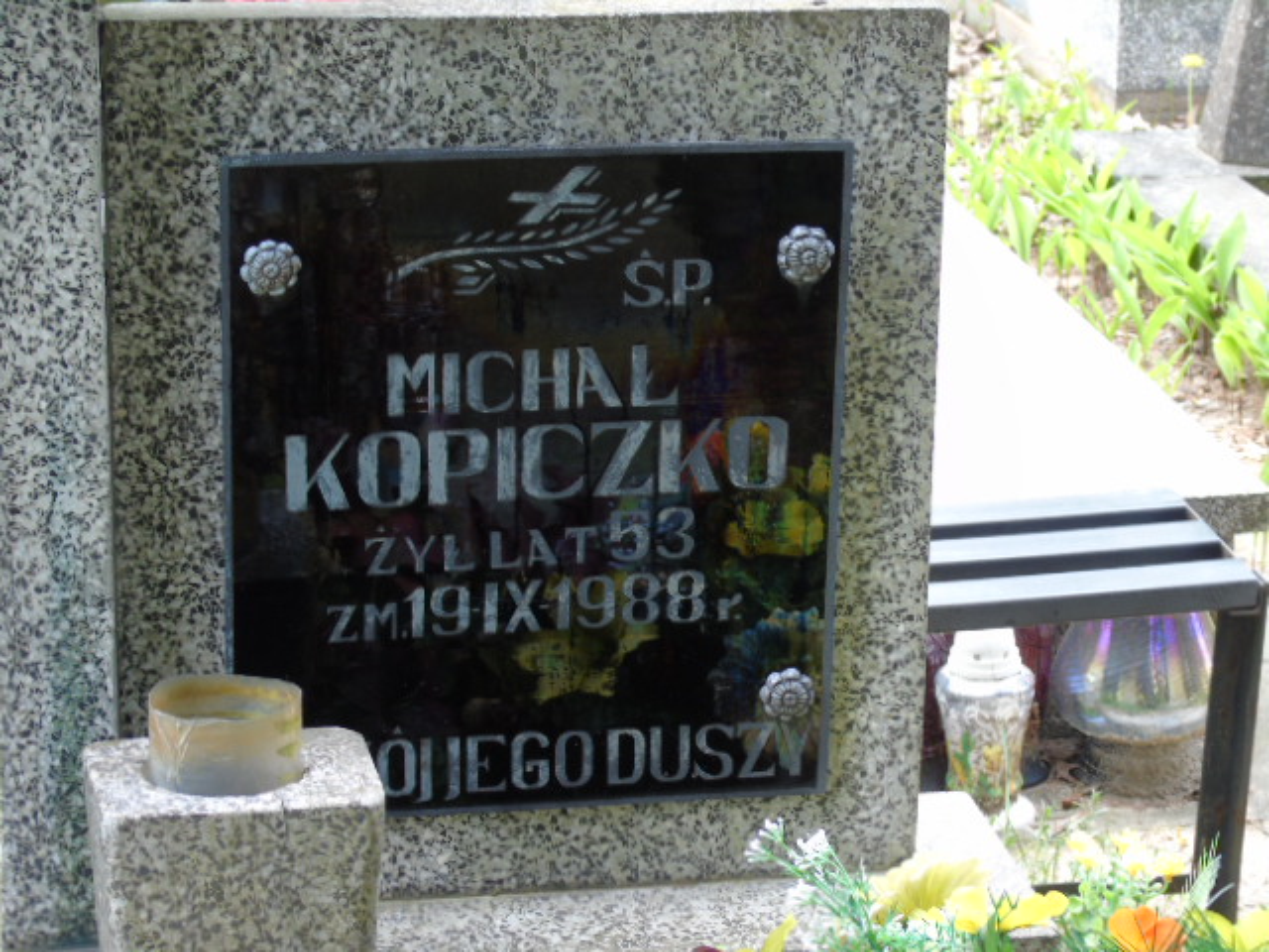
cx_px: 634
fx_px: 3446
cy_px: 476
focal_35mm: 94
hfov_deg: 20.9
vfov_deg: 15.7
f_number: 4.3
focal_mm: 17
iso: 100
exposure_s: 1/40
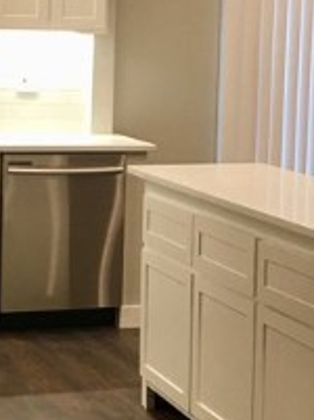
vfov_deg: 17.8
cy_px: 188
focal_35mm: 111
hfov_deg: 13.3
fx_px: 1347
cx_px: 180
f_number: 2.2
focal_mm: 4.15
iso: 32
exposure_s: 1/15
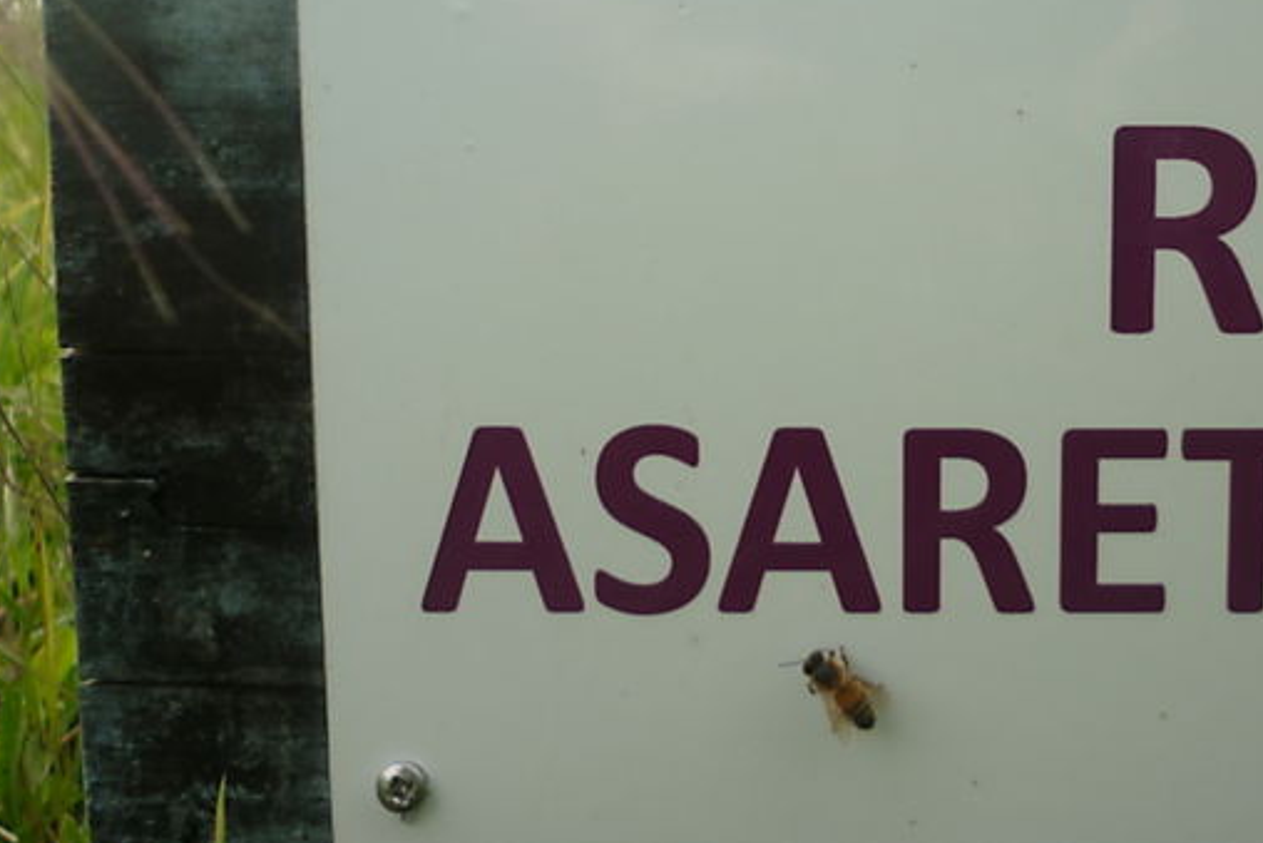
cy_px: 194
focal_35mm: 54
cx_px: 917
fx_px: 1895
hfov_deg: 36.2
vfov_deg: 24.7
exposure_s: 1/640
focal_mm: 5.5
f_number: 2.8
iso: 80
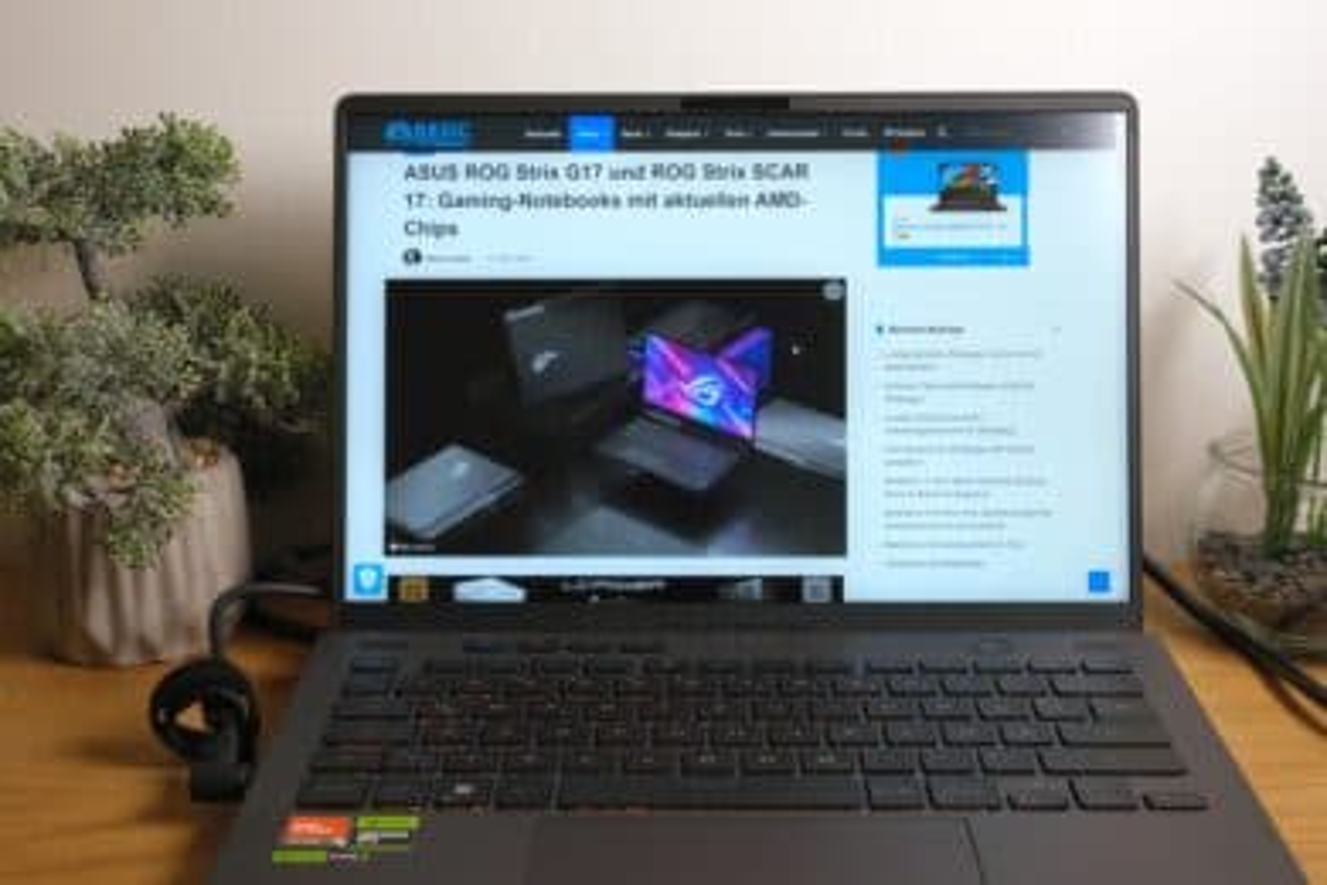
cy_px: 442
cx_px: 664
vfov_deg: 29.9
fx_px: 1659
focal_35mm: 45
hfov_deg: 43.6
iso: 400
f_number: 8
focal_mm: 30.2
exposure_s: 1/45
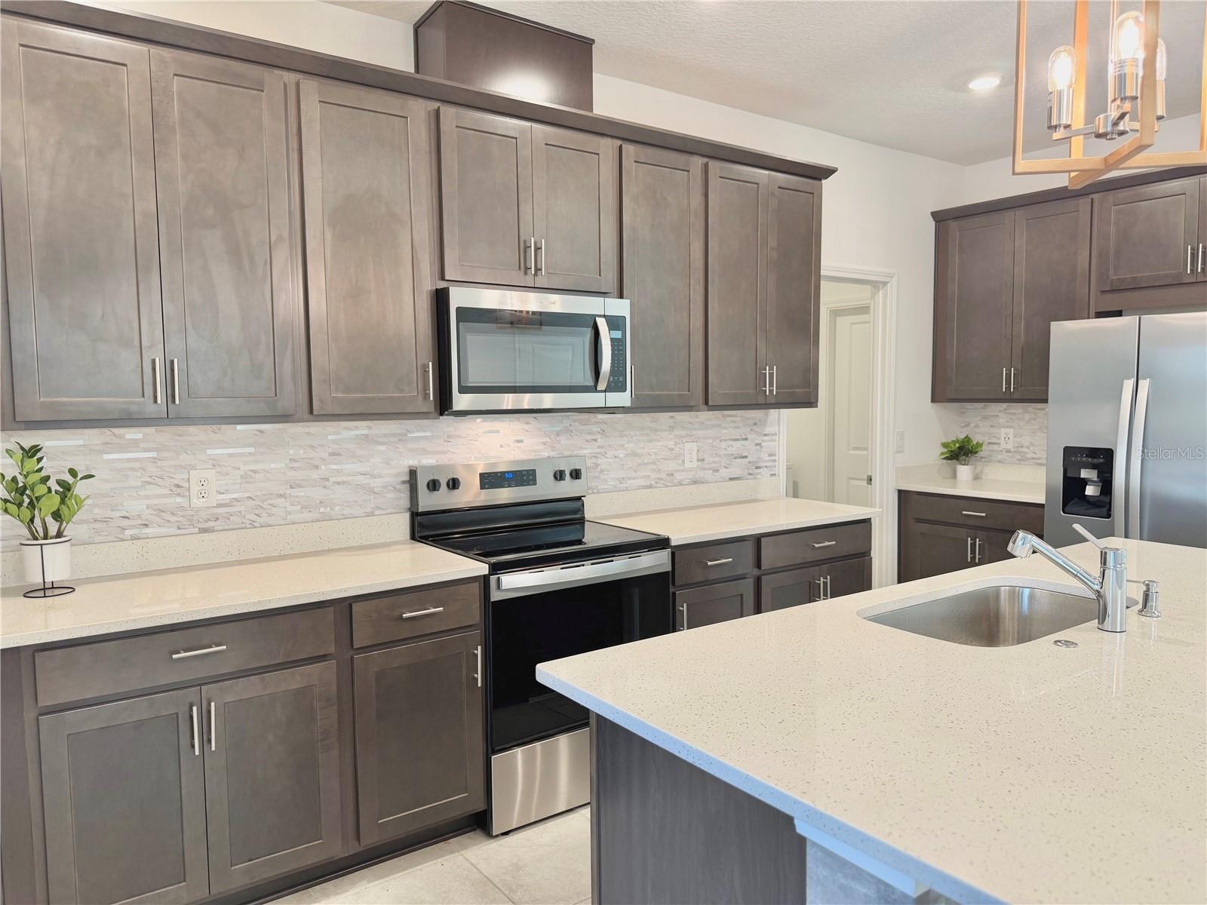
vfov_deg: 56.8
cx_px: 604
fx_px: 837
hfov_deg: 71.6
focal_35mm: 24
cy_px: 452
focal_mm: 6.76
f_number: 1.78
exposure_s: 1/60
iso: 100
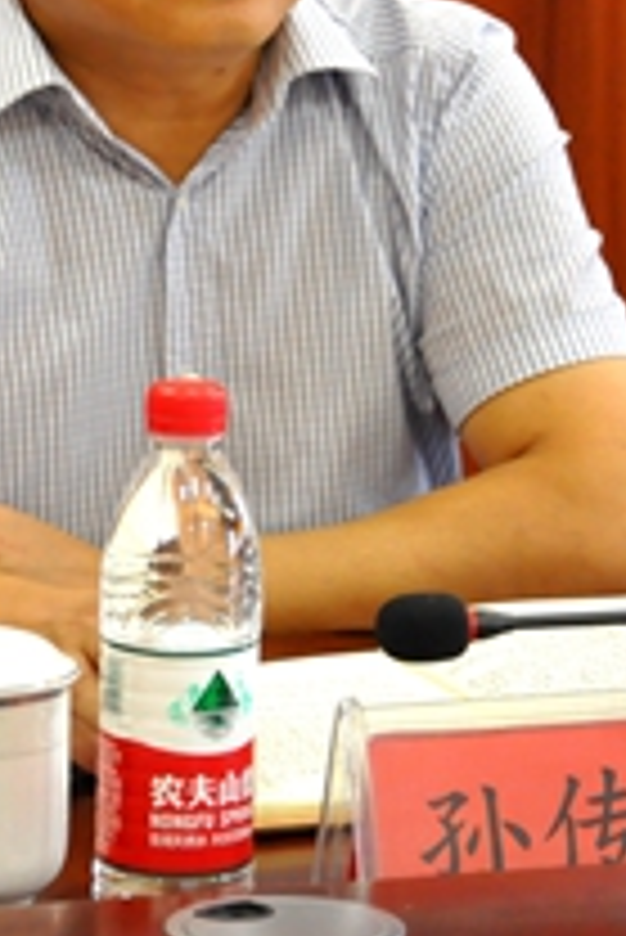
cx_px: 189
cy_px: 236
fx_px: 6041
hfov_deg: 5.9
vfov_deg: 8.9
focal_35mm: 232
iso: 2500
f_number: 5.3
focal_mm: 62
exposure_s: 1/80
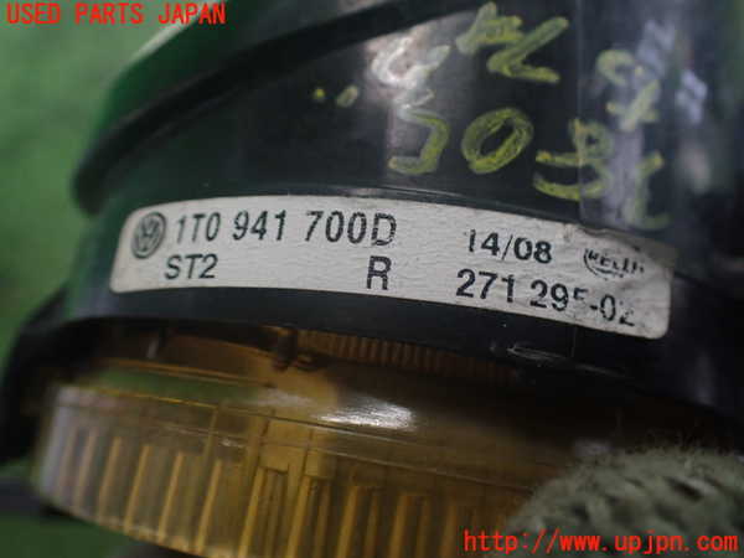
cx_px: 372
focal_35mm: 30
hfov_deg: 60.0
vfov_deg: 46.8
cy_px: 279
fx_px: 645
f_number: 2.3
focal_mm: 5.4
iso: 500
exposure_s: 1/125
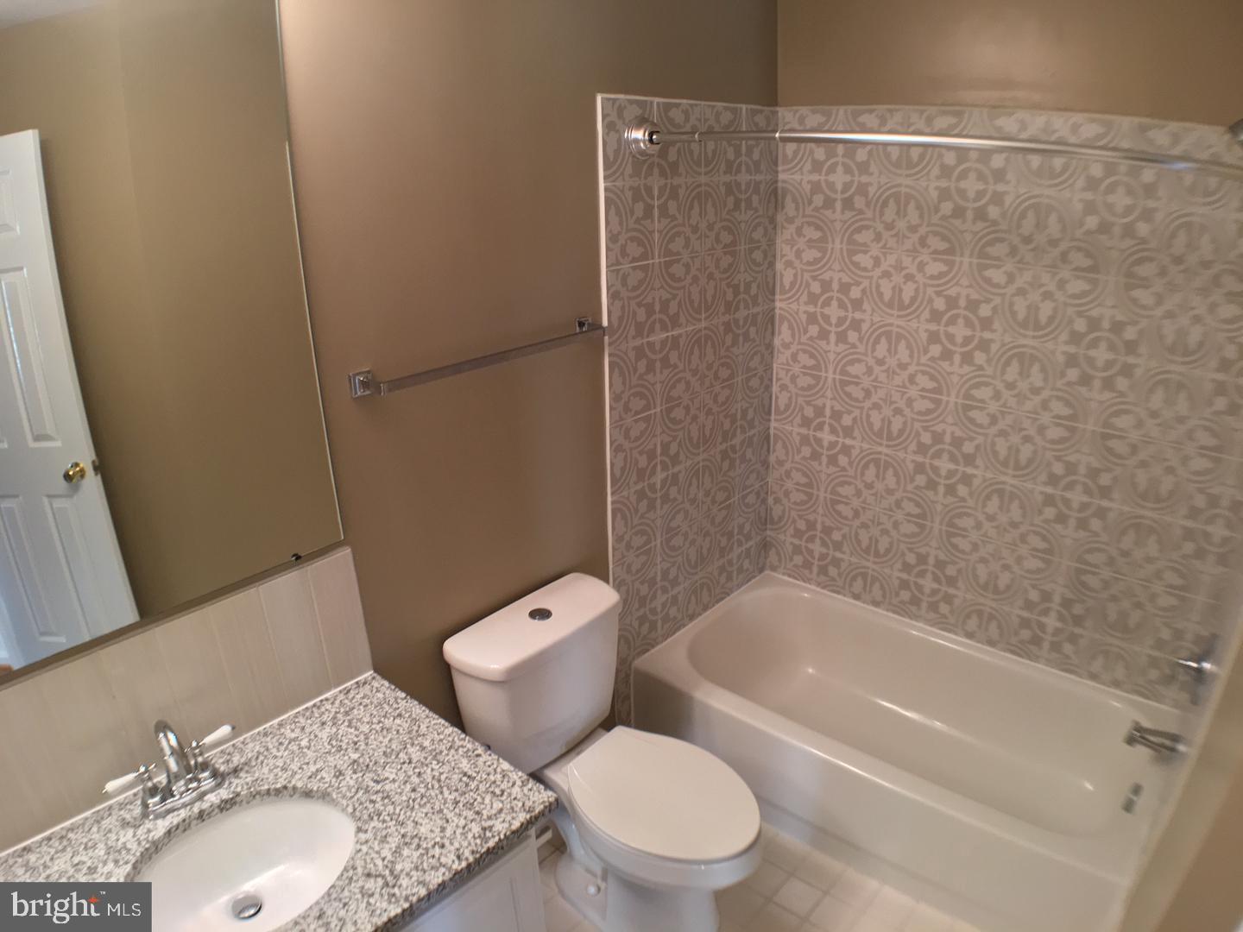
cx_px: 622
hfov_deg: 61.7
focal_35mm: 29
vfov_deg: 48.2
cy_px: 466
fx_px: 1041
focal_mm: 4.15
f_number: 2.2
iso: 80
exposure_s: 1/30
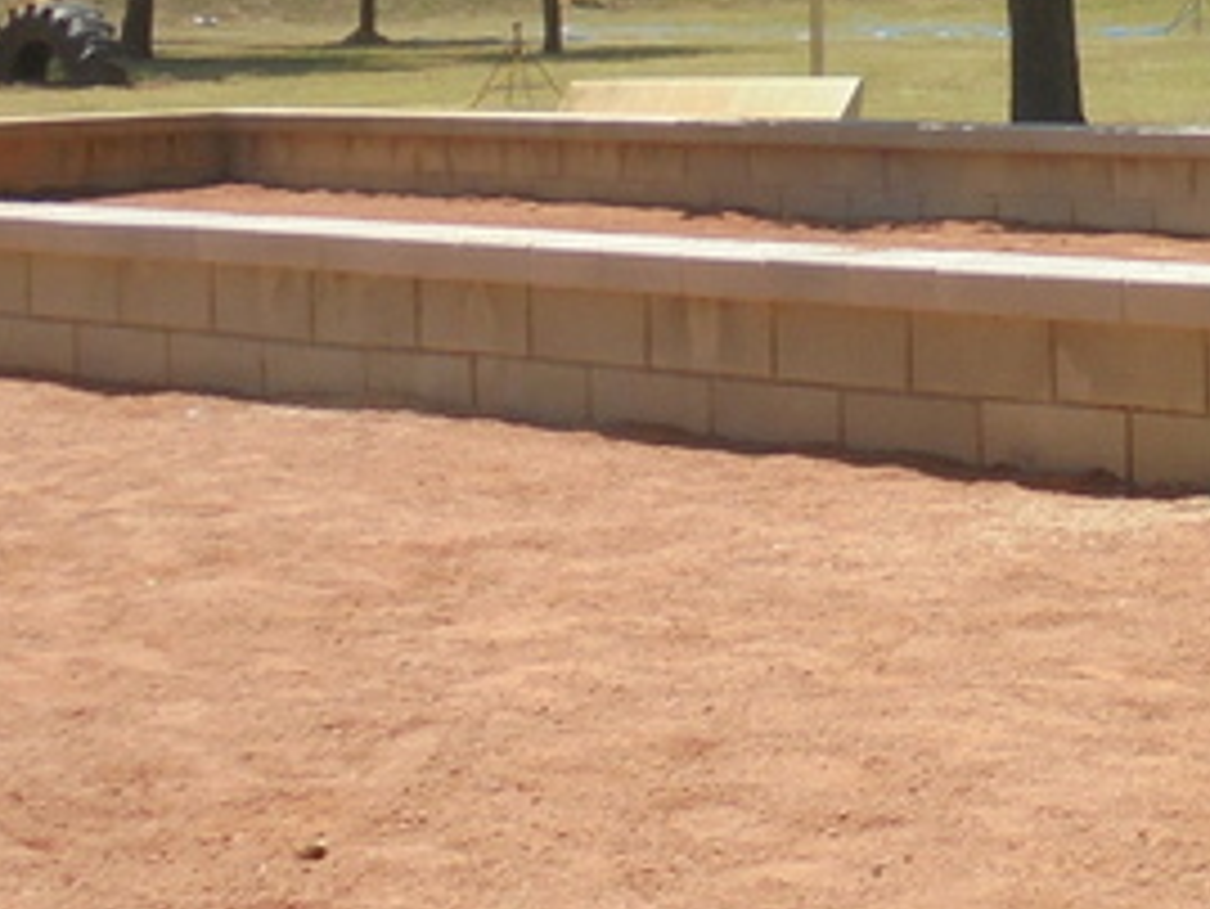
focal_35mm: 99
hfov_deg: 18.0
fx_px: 3462
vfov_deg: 14.5
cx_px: 1745
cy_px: -135
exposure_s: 1/800
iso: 100
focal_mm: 4.6
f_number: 3.5
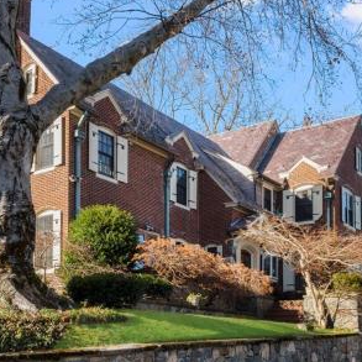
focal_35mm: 47
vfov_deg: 36.1
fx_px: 556
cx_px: 185
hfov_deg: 36.1
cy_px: 178
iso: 400
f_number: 14
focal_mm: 24
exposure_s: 1/125
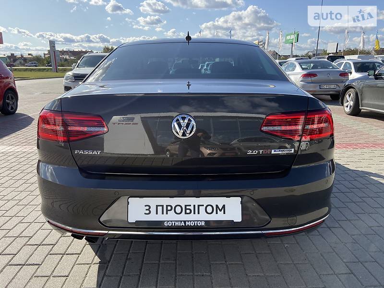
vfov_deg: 53.1
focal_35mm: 26
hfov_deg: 67.3
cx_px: 192
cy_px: 144
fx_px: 288
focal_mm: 4.2
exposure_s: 1/1965
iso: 32
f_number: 1.8
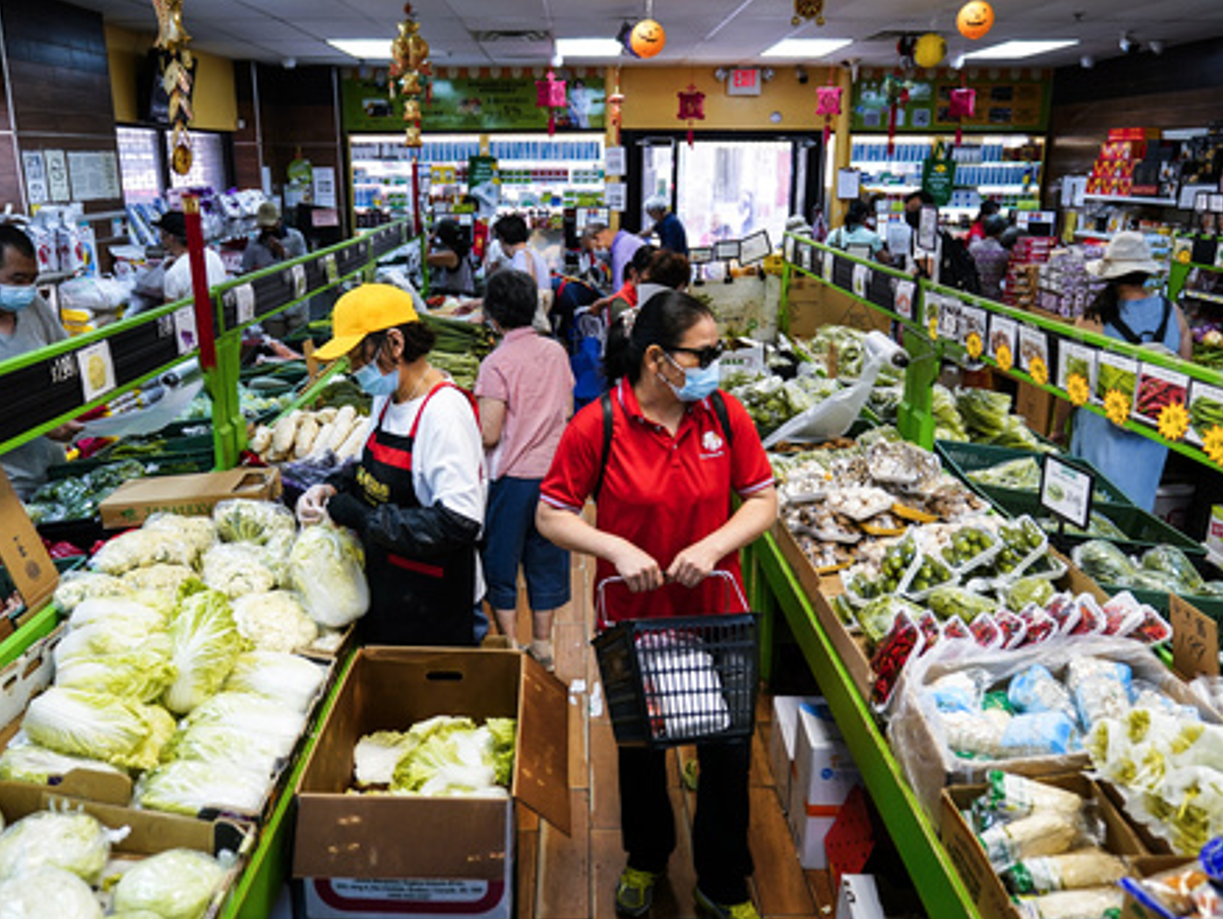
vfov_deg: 49.8
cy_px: 469
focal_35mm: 28
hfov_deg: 63.4
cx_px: 577
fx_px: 990
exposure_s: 1/250
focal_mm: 25
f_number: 2.8
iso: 640
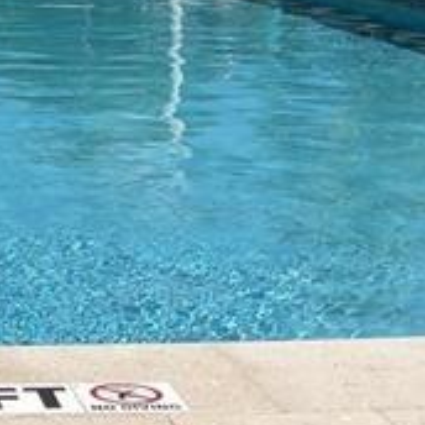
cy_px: -32
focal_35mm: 147
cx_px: -183
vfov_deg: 11.7
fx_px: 2042
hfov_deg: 11.5
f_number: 1.8
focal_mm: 3.99
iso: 25
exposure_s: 1/5405
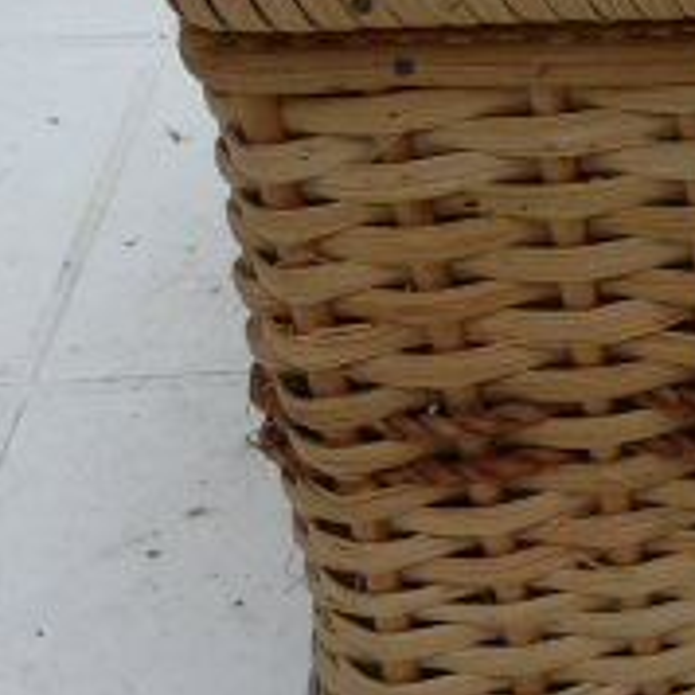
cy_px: 262
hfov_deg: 16.8
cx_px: 1183
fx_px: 2022
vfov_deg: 19.5
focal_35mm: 89
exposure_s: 1/125
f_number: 4
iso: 100
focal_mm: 4.6
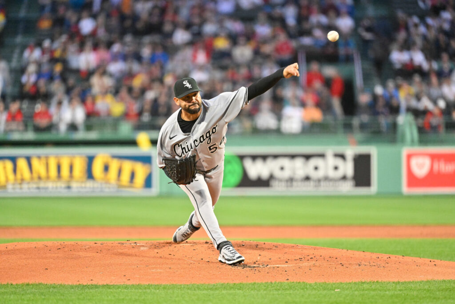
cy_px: 152
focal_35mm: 350
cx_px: 228
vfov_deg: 3.9
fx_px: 4424
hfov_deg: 5.9
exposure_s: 1/1600
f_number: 4
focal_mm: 350
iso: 6400
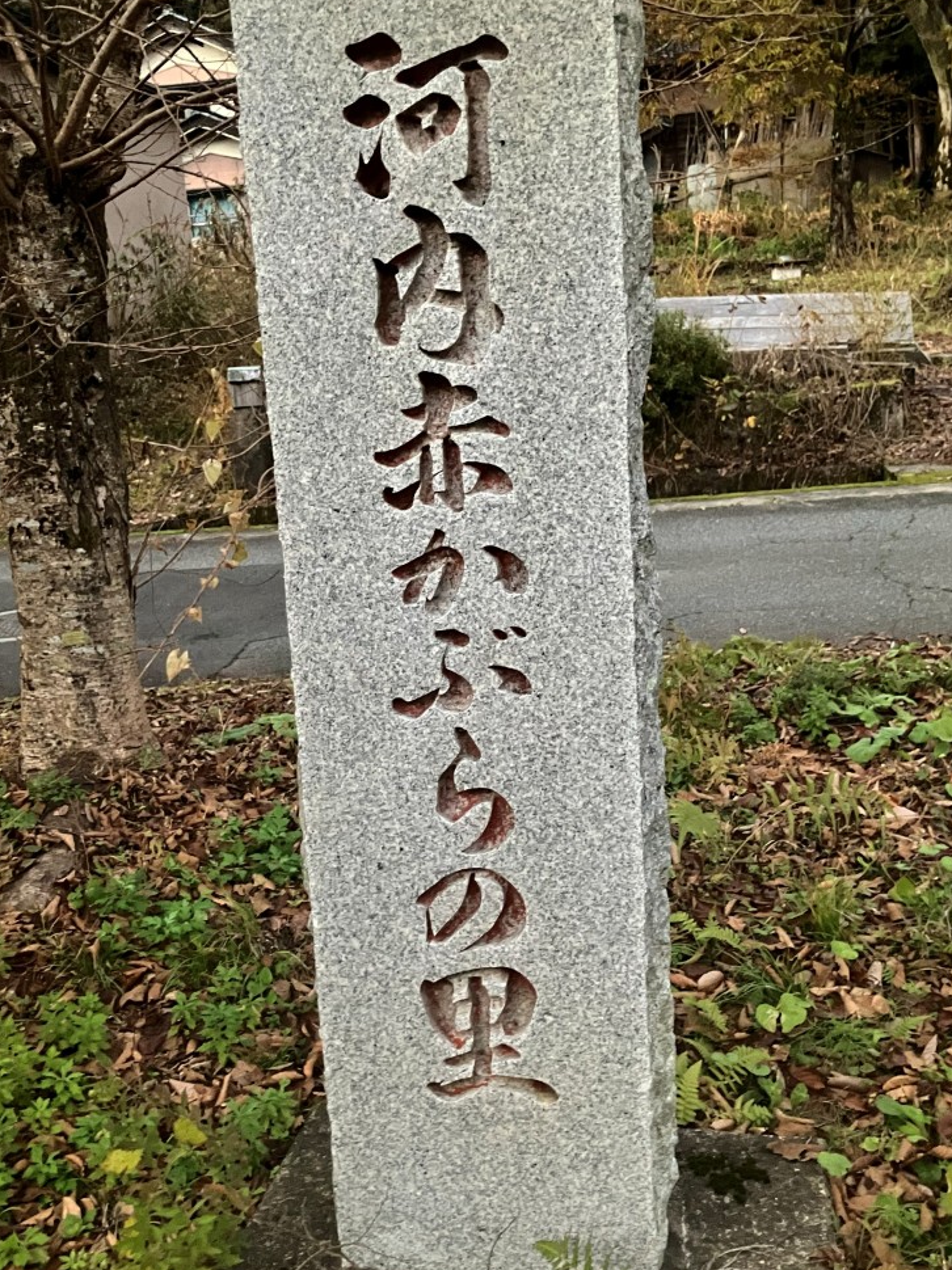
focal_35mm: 37
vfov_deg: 50.1
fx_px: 1358
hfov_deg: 38.6
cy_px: 615
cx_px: 433
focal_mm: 3.99
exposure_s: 1/30
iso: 640
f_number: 1.8
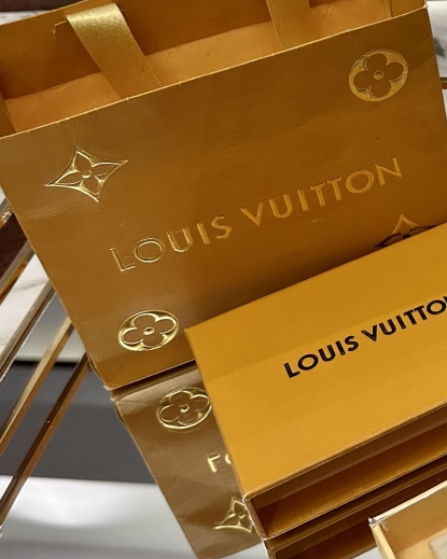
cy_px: 168
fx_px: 1075
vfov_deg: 28.9
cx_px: 478
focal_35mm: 65
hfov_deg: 22.3
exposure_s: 1/100
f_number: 1.78
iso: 160
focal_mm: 6.86
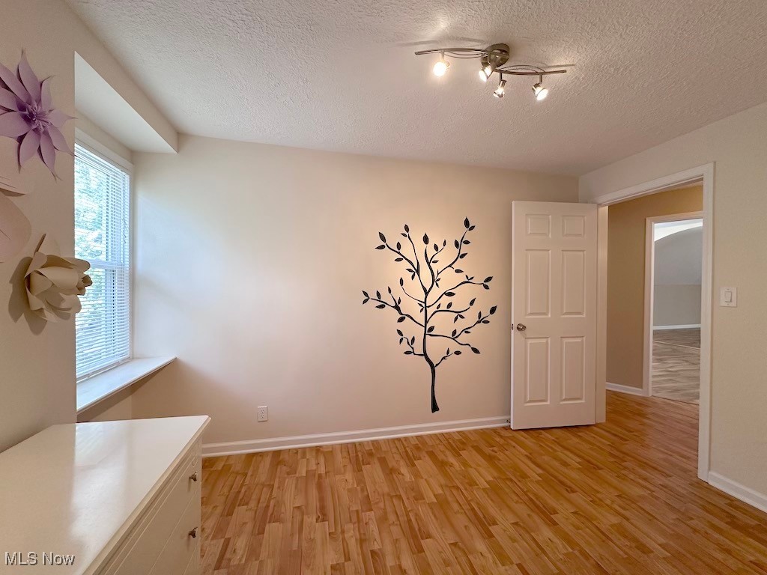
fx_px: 310
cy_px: 288
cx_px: 384
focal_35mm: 14
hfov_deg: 102.1
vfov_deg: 85.7
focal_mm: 2.22
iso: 250
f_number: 2.2
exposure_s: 1/120
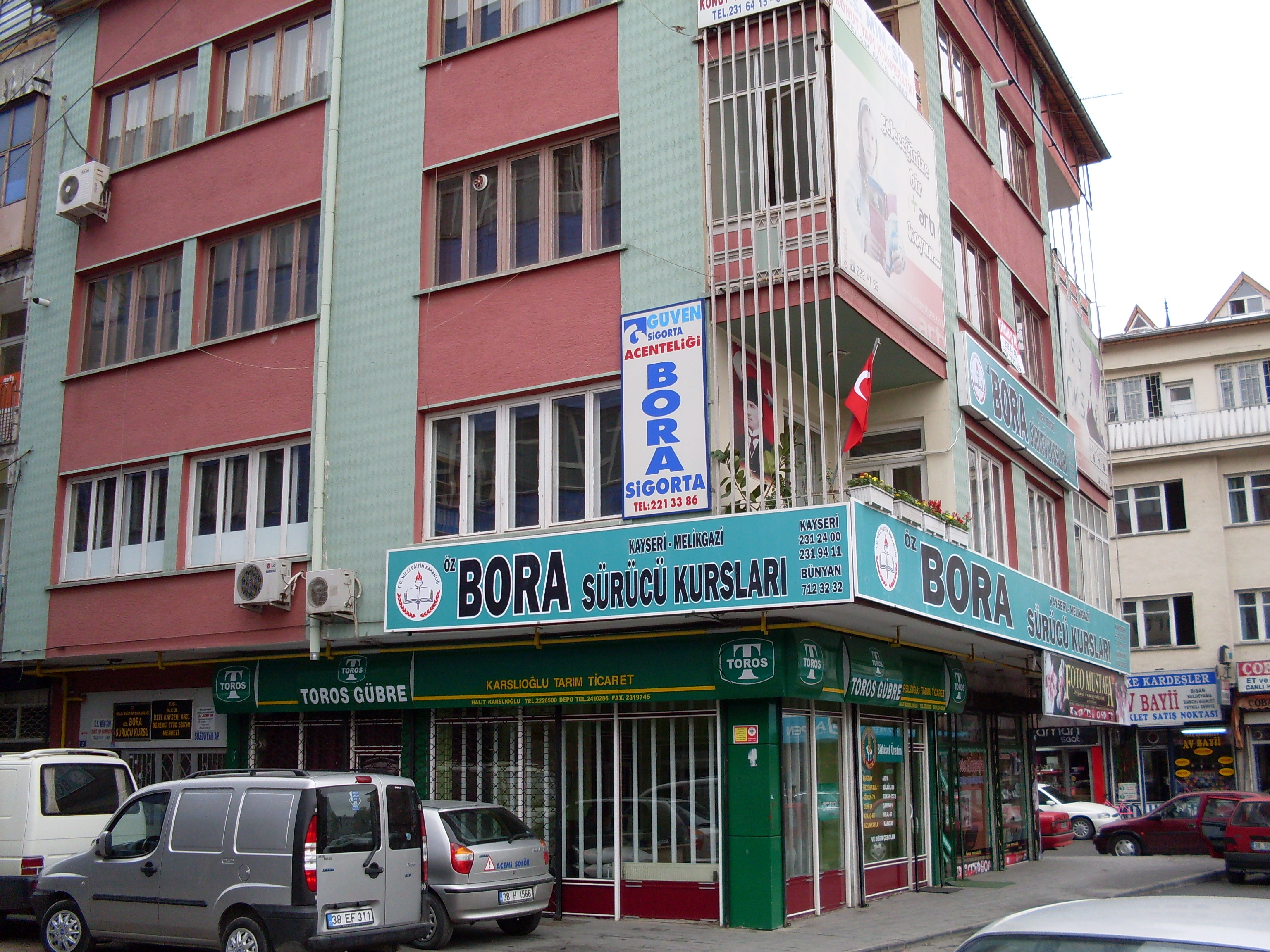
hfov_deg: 49.0
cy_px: 476
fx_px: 1394
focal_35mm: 38
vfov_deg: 37.7
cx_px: 635
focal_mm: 6.3
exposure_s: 1/180
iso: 80
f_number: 2.8
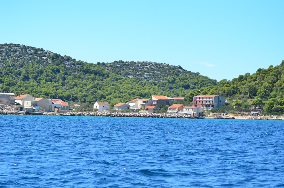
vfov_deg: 13.0
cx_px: 142
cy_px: 94
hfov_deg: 19.5
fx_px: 826
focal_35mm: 105
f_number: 4.5
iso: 1600
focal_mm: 70
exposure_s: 1/8000
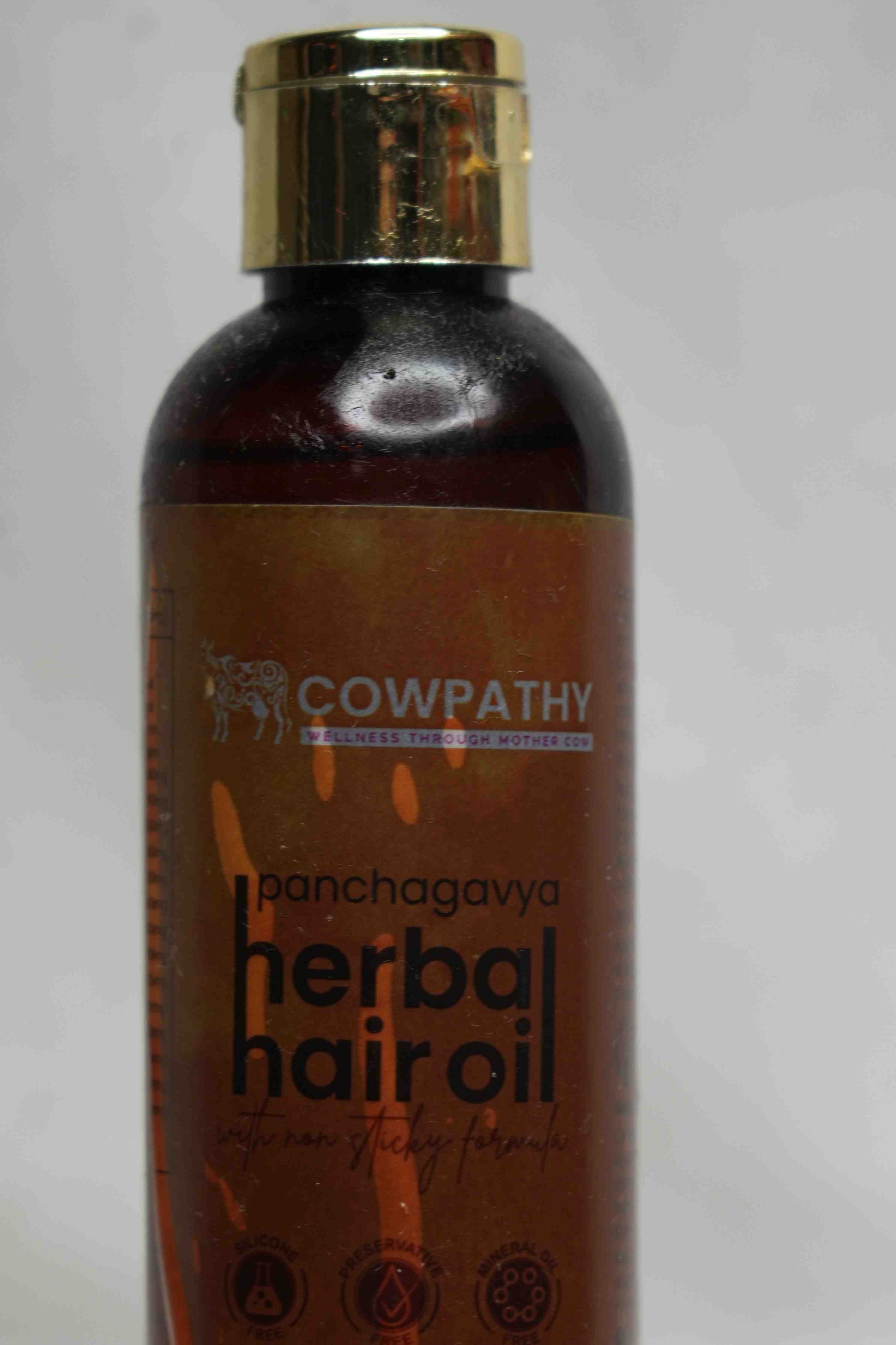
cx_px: 441
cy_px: 894
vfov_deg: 12.5
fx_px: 6123
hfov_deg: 8.4
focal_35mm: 164
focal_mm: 105
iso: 250
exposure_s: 1/60
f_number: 5.6
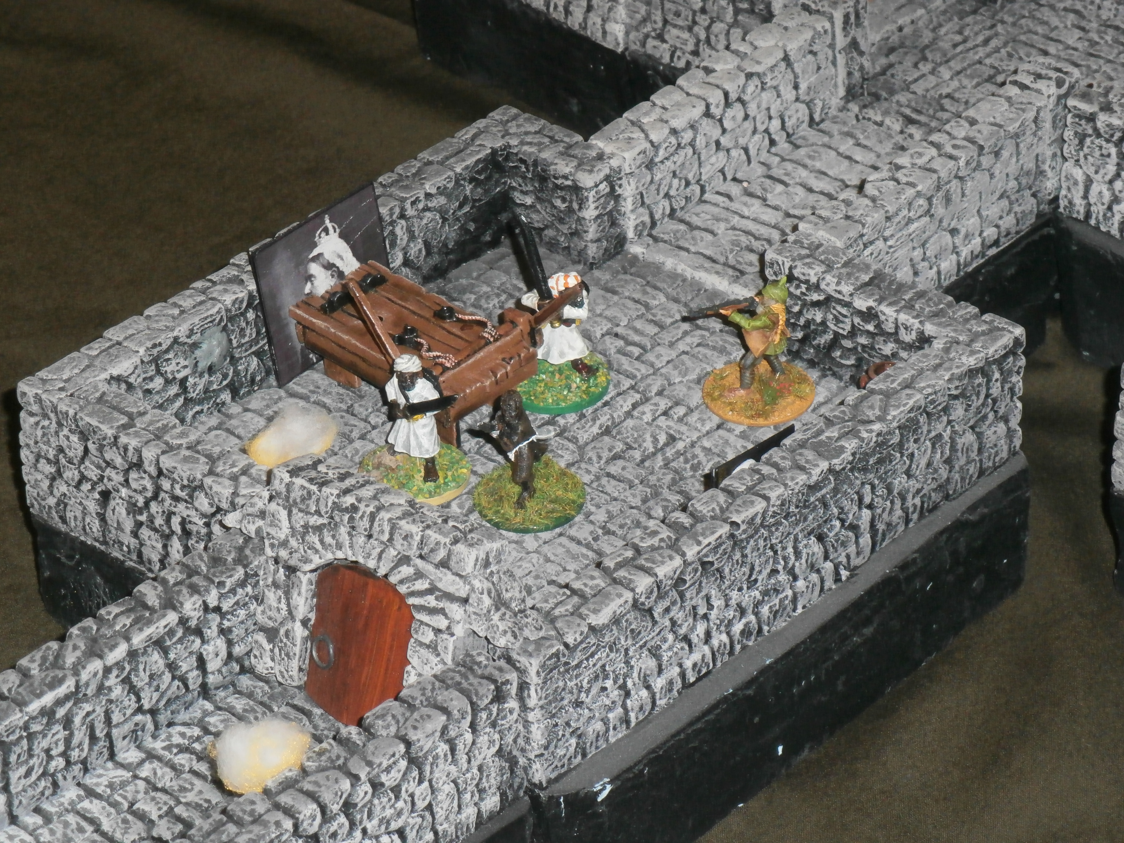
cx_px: 562
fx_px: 4221
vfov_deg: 11.4
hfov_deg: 15.2
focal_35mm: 130
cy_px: 422
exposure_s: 1/125
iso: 250
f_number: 6.5
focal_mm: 23.5
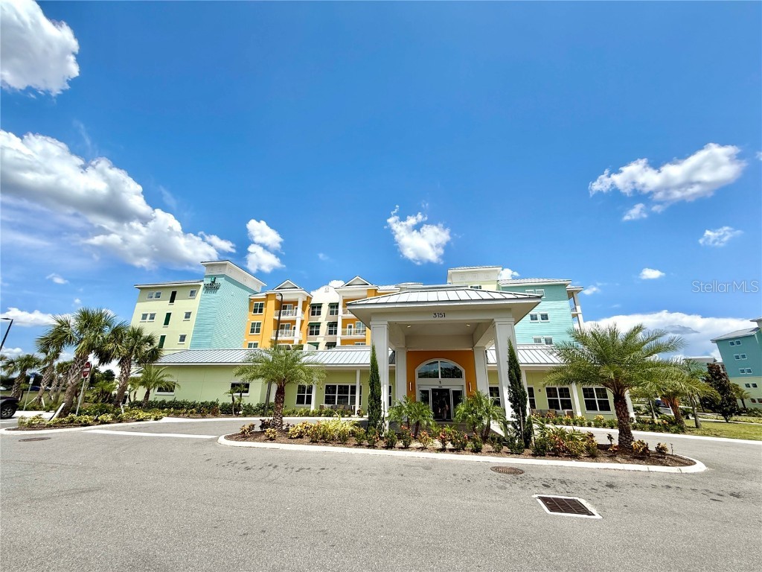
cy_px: 286
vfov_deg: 85.7
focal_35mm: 14
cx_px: 381
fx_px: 308
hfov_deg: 102.1
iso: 50
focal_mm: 2.22
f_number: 2.2
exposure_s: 1/2976
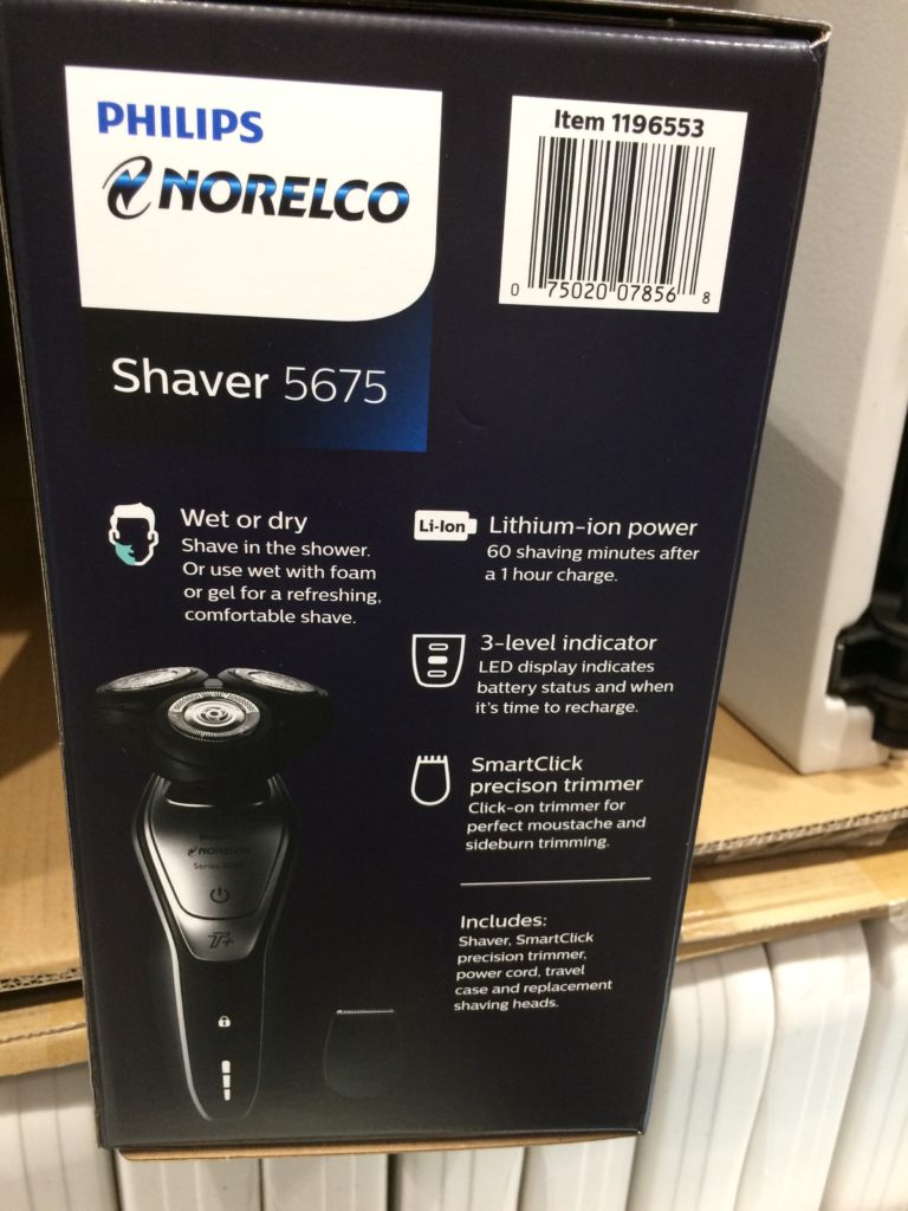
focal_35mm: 29
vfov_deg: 61.7
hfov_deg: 48.2
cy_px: 606
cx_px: 454
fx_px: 1014
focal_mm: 4.15
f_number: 2.2
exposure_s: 1/30
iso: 160
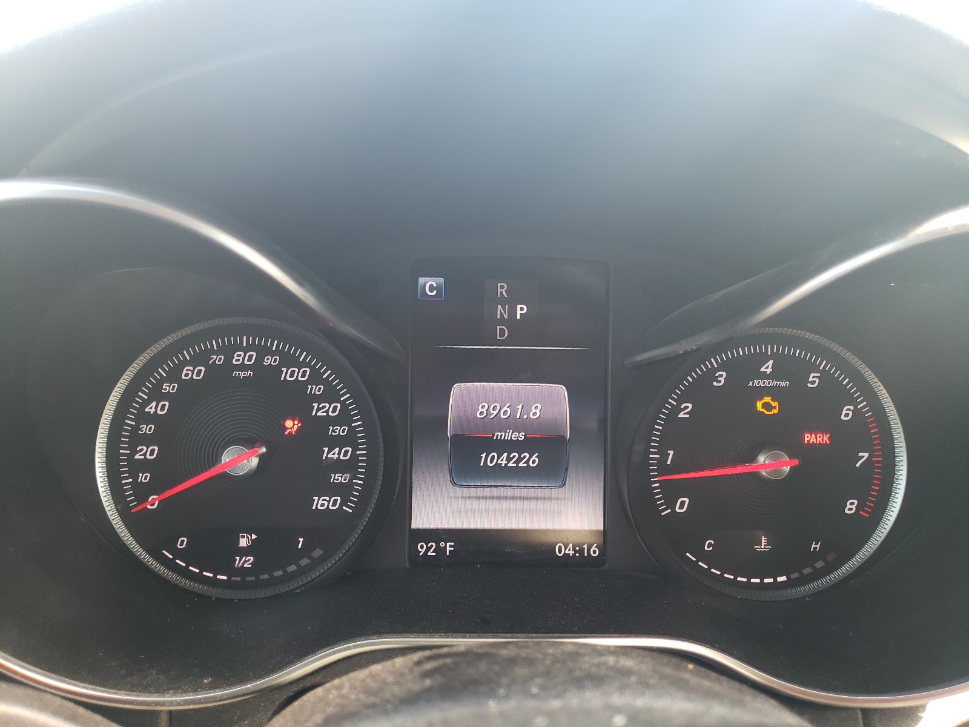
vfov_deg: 53.1
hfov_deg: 67.3
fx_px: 728
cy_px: 364
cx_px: 484
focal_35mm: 26
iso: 63
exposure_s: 1/50
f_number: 1.5
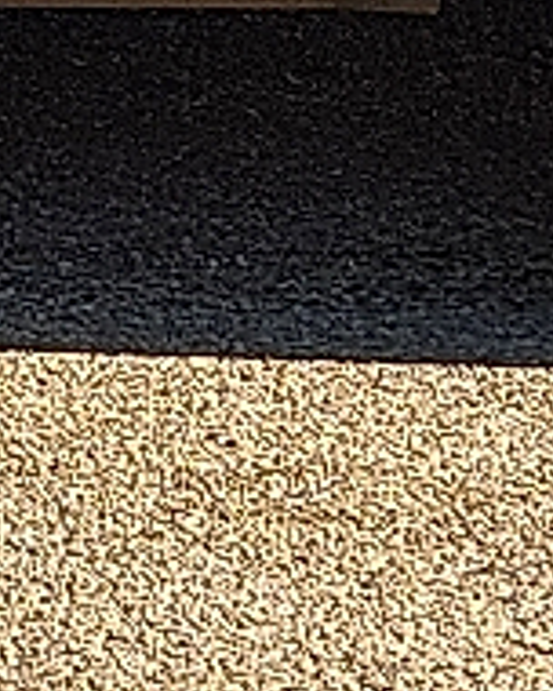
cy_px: -600
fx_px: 3867
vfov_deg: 9.6
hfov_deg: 7.8
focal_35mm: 189
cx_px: -597
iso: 50
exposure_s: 1/1111
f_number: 1.8
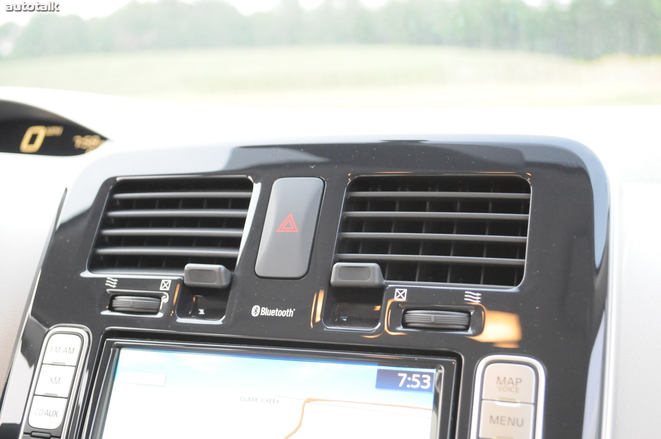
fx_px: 880
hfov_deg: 41.2
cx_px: 330
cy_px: 220
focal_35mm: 48
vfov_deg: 28.0
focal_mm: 32
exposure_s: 1/100
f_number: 4.8
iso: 2000
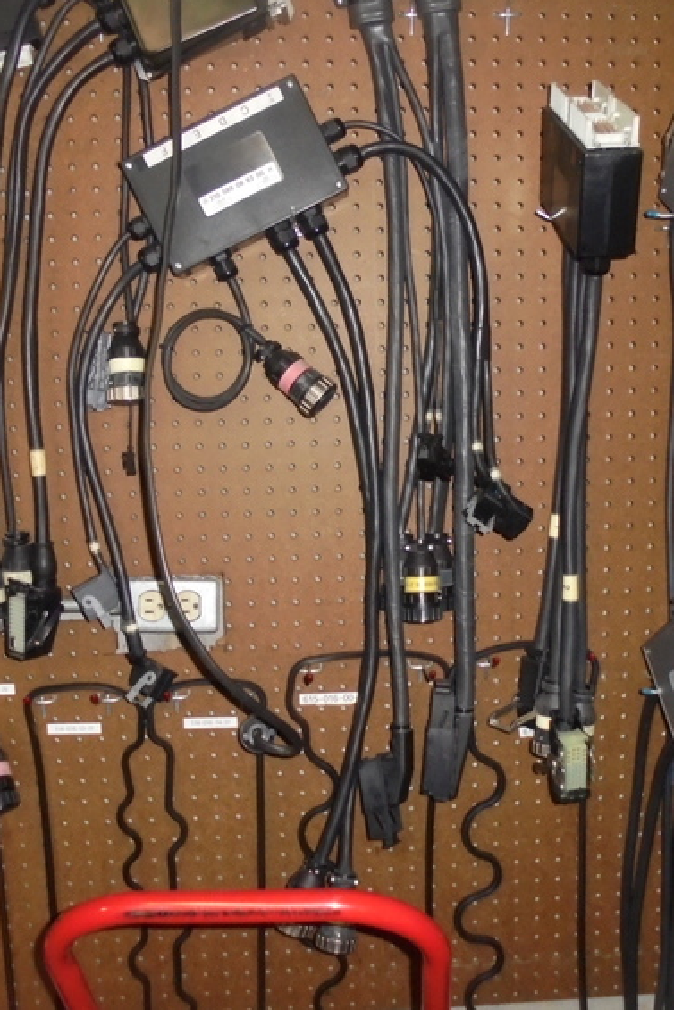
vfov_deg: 51.9
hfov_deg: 35.9
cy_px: 495
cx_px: 366
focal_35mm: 37
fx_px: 1038
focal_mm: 4.6
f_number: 3.5
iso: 400
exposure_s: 1/30
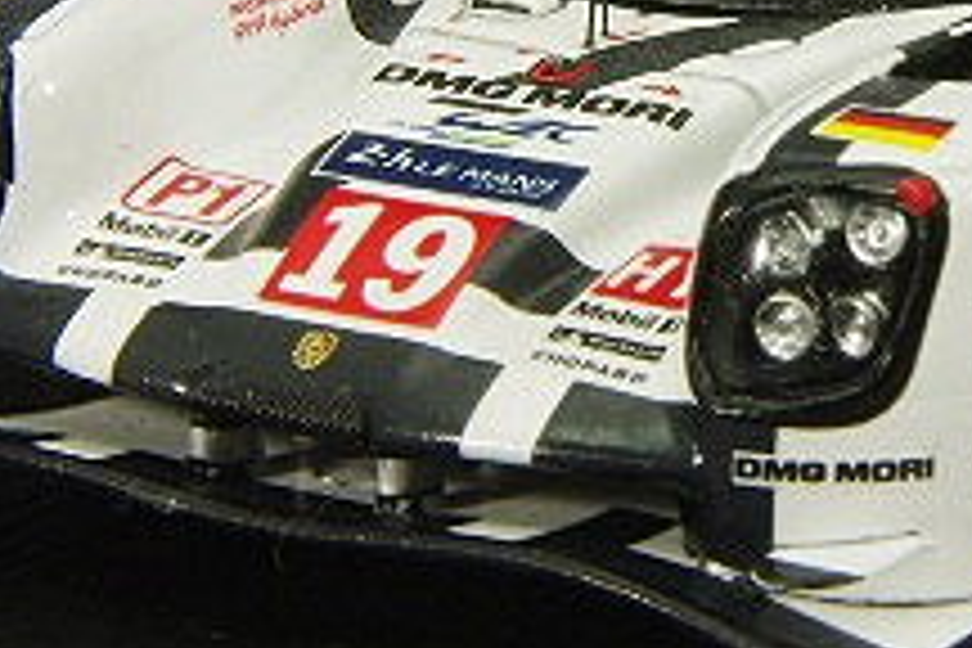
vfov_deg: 4.9
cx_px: 896
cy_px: -11
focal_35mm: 278
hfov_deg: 7.4
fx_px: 7505
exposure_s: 1/1.67
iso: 400
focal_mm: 63
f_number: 32
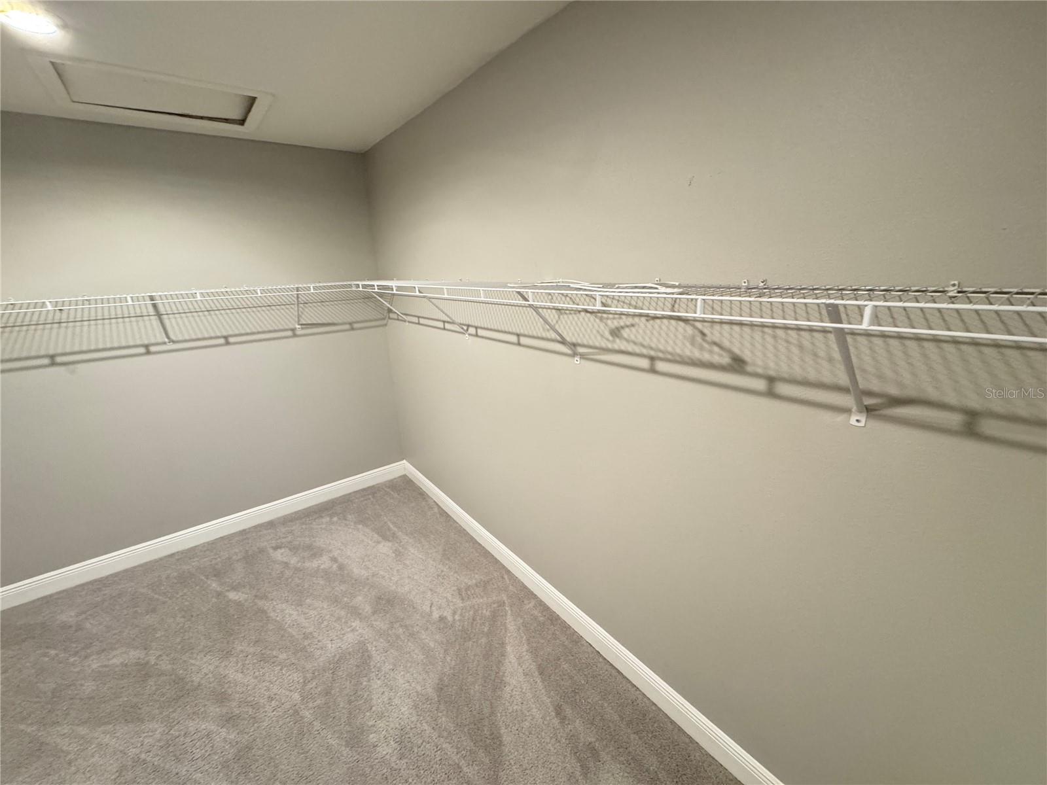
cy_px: 392
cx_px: 524
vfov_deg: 85.7
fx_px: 423
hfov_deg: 102.1
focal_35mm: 14
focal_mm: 2.22
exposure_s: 1/60
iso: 320
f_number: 2.2
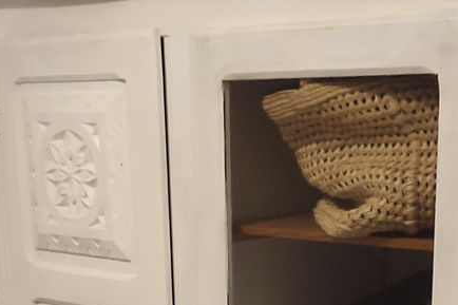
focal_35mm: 92
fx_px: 1170
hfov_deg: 22.1
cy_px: 540
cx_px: 241
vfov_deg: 13.4
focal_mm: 5.89
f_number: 1.89
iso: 1189
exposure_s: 1/20
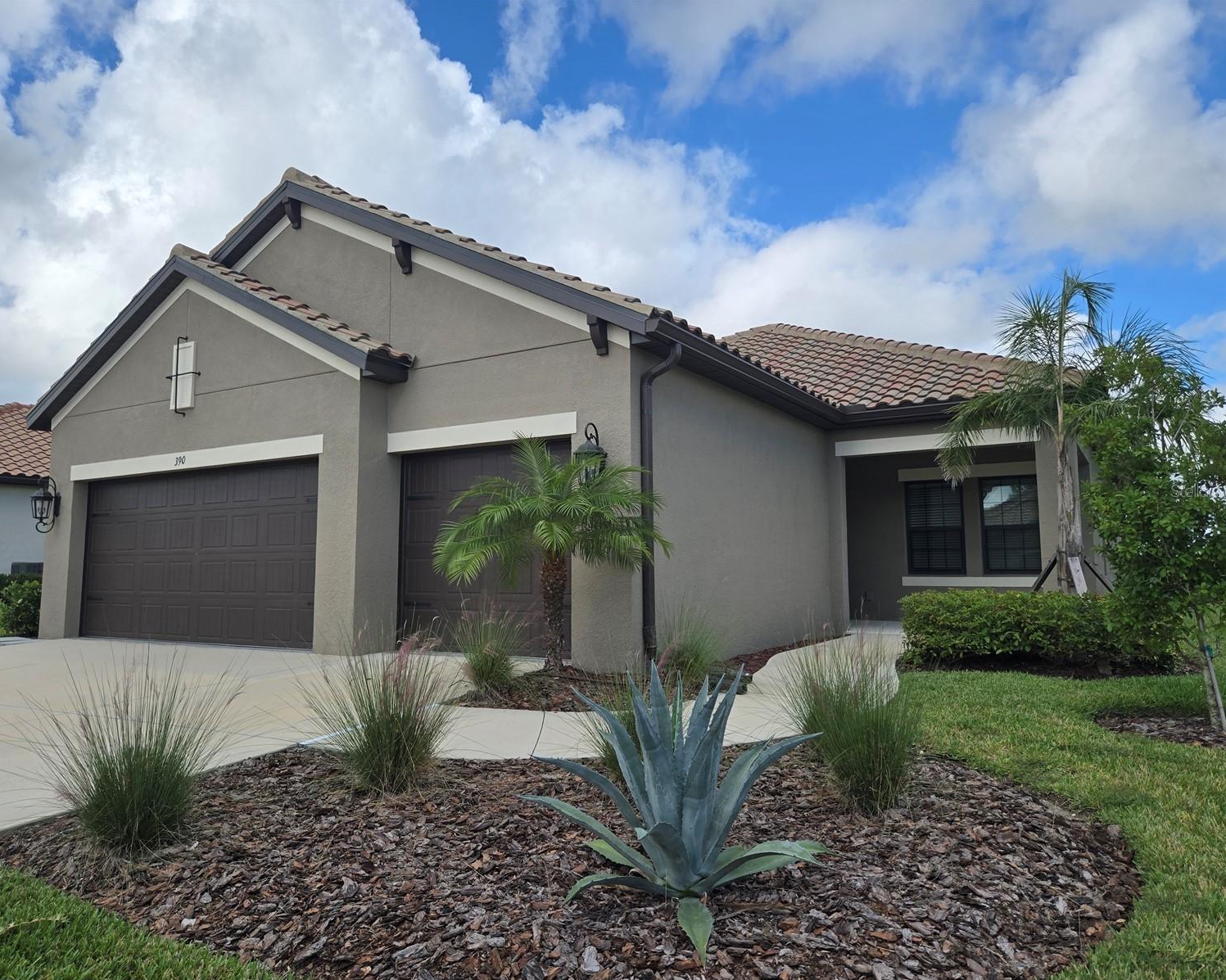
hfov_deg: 70.3
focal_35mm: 24
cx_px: 593
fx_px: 871
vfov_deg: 58.8
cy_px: 490
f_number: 1.8
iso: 40
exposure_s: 1/2921
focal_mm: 5.4
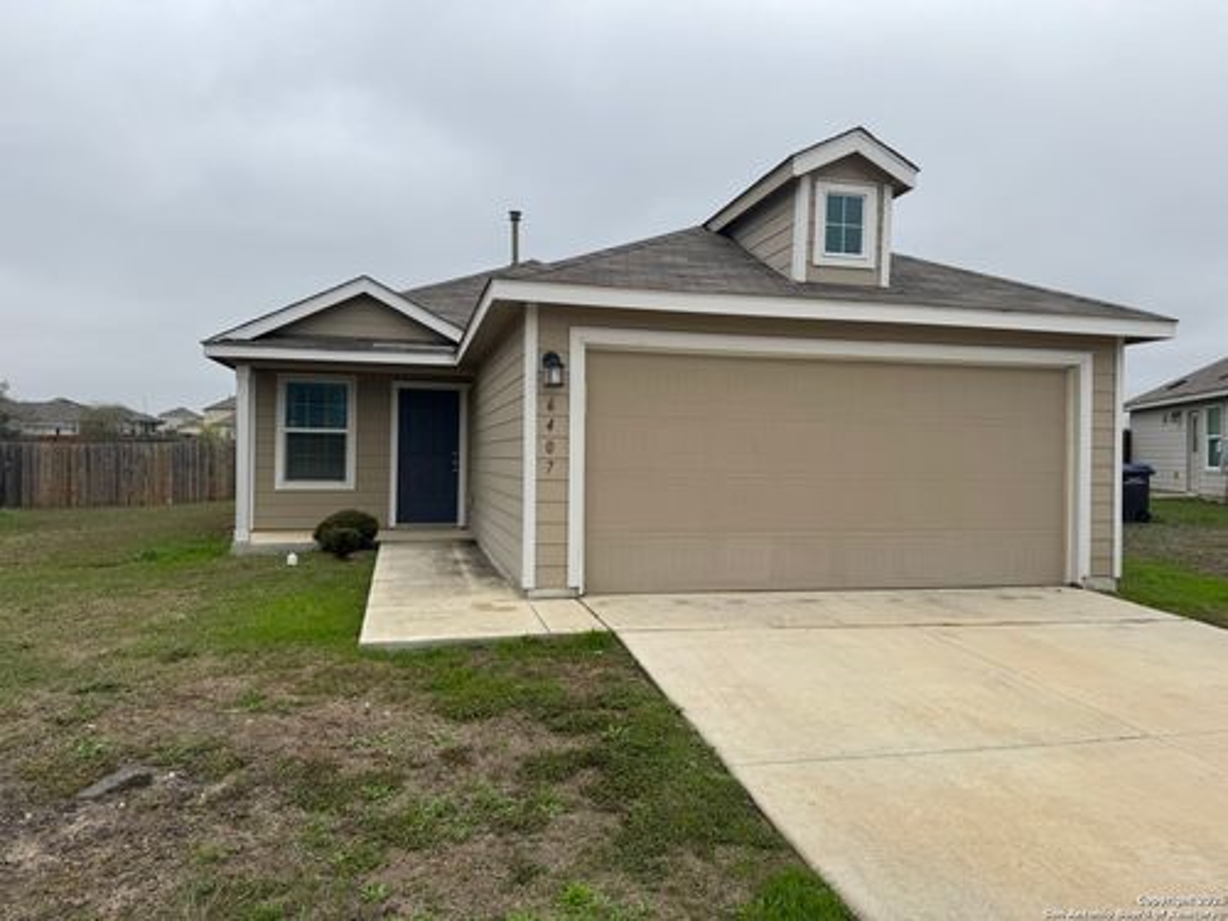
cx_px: 614
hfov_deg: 71.6
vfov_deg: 56.8
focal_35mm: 24
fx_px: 851
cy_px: 460
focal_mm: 6.76
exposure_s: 1/2959
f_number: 1.78
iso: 80
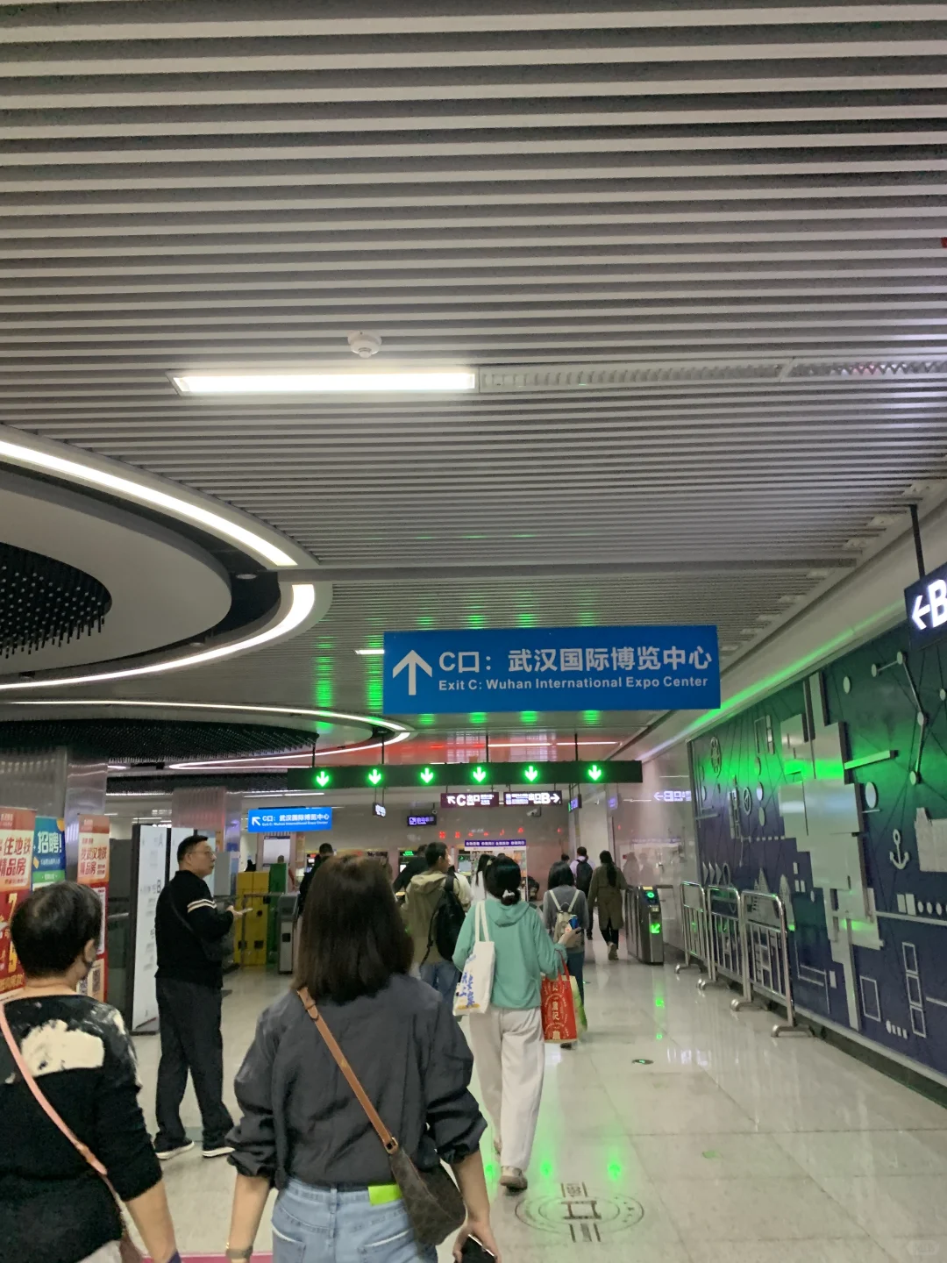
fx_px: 948
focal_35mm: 26
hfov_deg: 53.1
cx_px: 474
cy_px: 632
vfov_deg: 67.3
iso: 400
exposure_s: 1/49
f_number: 1.8
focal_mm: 4.25
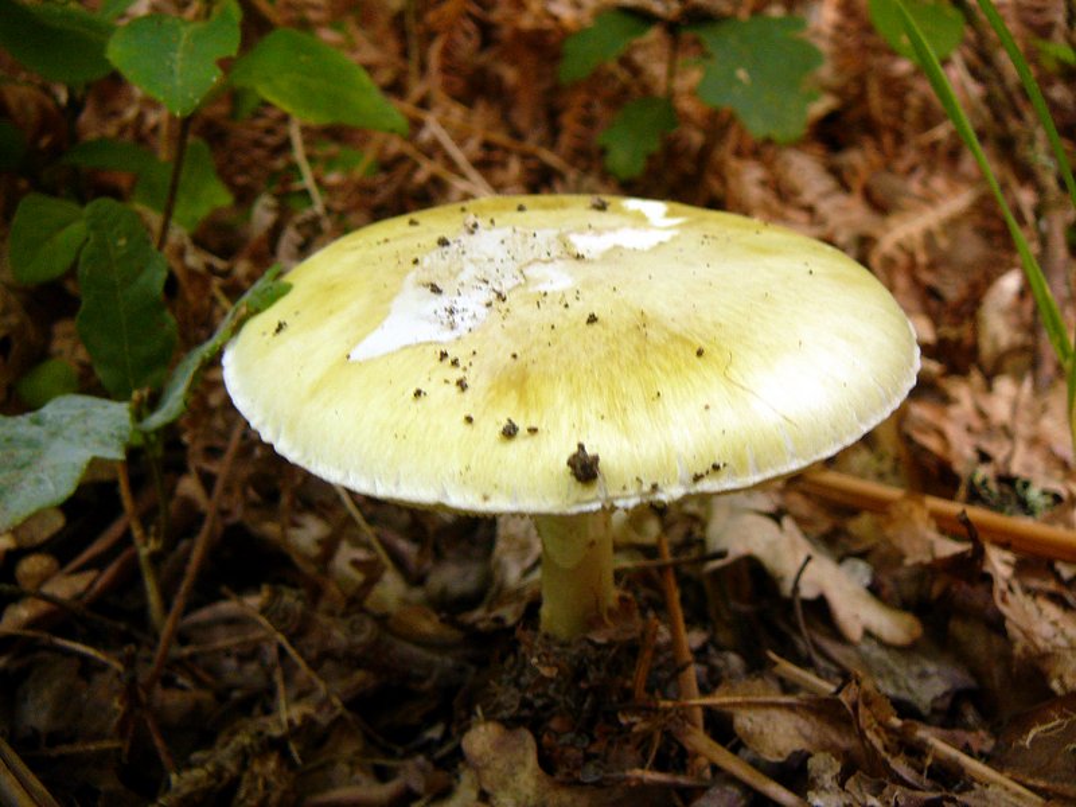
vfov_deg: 40.7
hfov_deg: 52.6
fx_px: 1088
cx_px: 538
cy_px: 404
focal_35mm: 35
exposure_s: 1/30
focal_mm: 5.2
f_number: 2.8
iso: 160
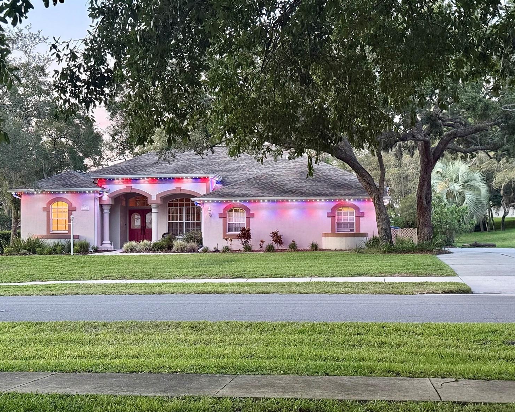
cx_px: 245
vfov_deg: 29.7
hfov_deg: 36.6
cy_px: 209
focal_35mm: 51
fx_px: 777
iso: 640
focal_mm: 6.76
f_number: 1.78
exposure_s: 1/30
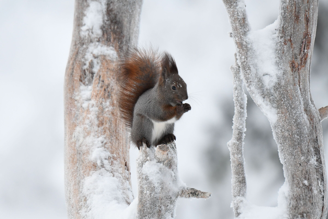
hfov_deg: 3.4
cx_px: 164
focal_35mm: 600
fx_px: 5466
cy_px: 110
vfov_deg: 2.3
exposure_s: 1/640
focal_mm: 400
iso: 2500
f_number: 5.6
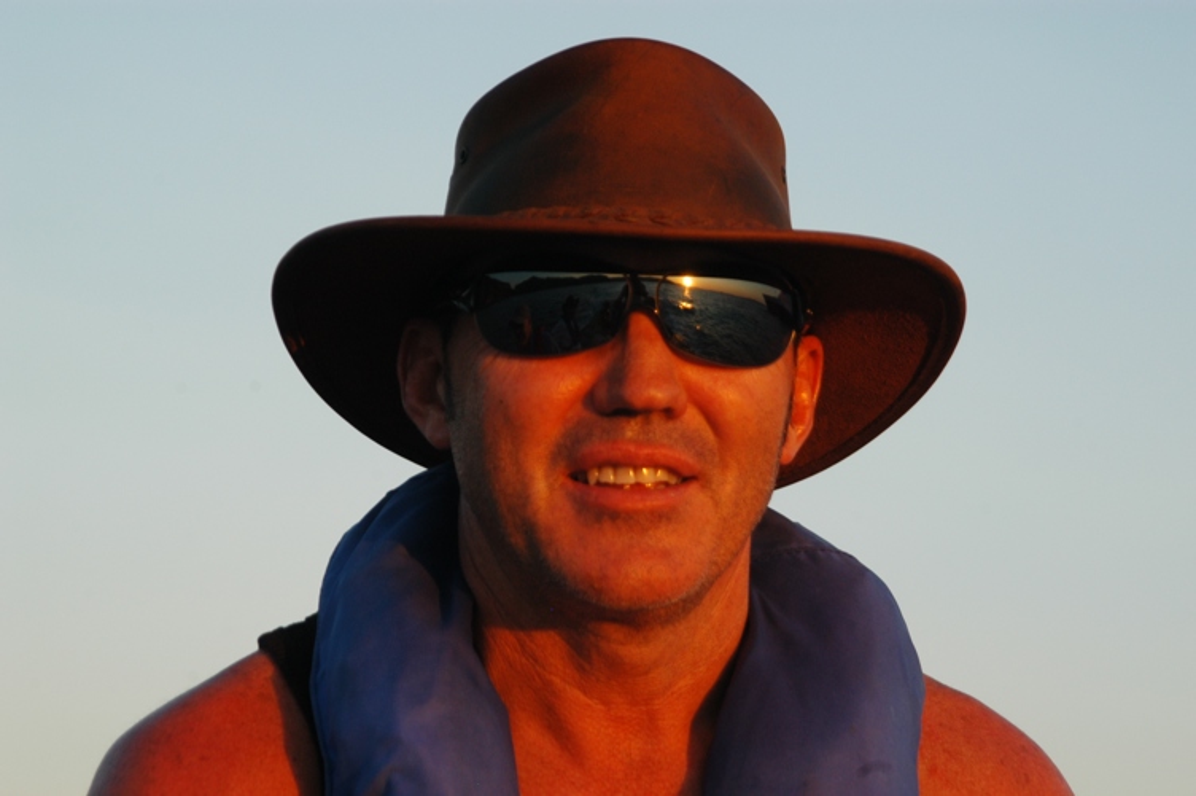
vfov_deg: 7.9
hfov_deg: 11.8
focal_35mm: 174
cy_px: 398
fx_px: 5775
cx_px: 598
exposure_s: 1/250
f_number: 6.3
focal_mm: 116
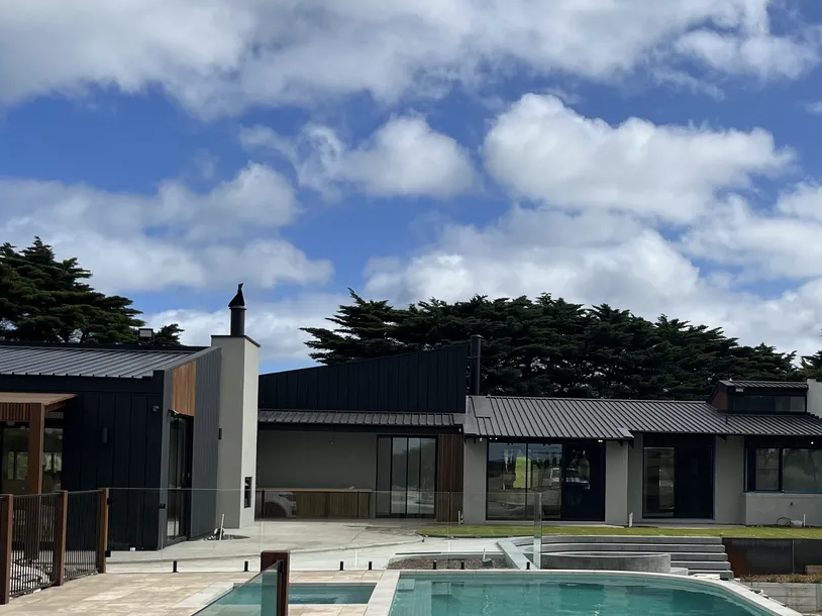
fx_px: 1092
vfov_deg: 31.2
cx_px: 575
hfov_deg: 40.5
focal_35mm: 46
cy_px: 413
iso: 50
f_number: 1.6
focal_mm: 5.1
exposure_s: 1/6173
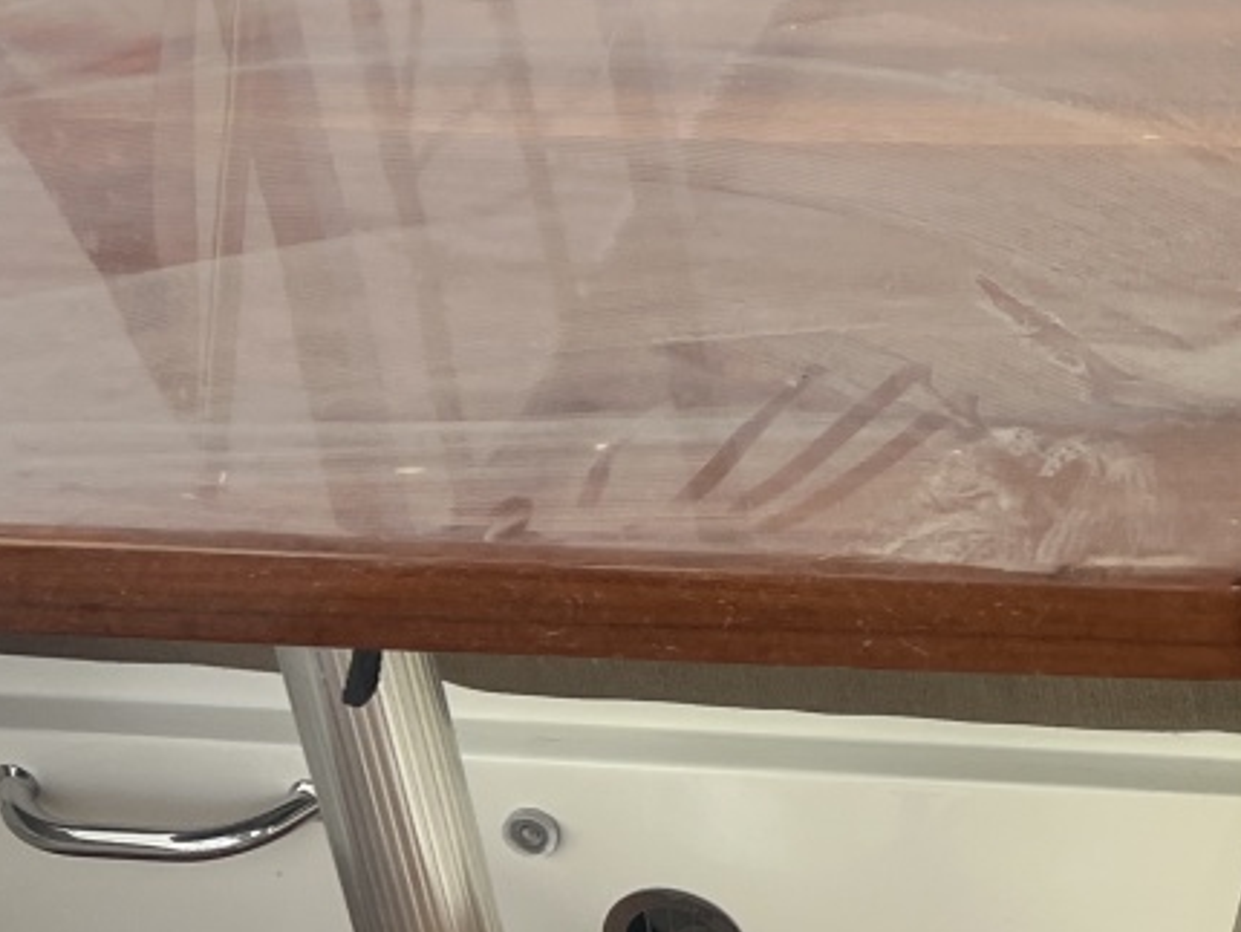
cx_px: 1460
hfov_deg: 21.1
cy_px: 320
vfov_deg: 17.0
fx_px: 3121
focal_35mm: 87
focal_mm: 5.7
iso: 64
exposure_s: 1/121
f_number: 1.5
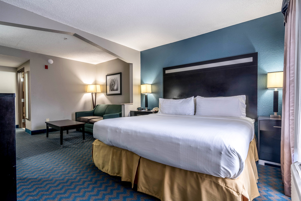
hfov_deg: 93.3
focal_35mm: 17
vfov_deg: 70.5
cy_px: 100
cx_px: 150
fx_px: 142
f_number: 8
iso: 320
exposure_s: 1/80
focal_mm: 17
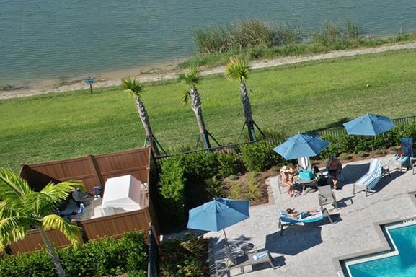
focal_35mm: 61
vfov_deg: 21.9
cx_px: 534
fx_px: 704
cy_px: 227
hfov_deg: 27.7
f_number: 2.8
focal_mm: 8.38
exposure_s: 1/1500
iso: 100
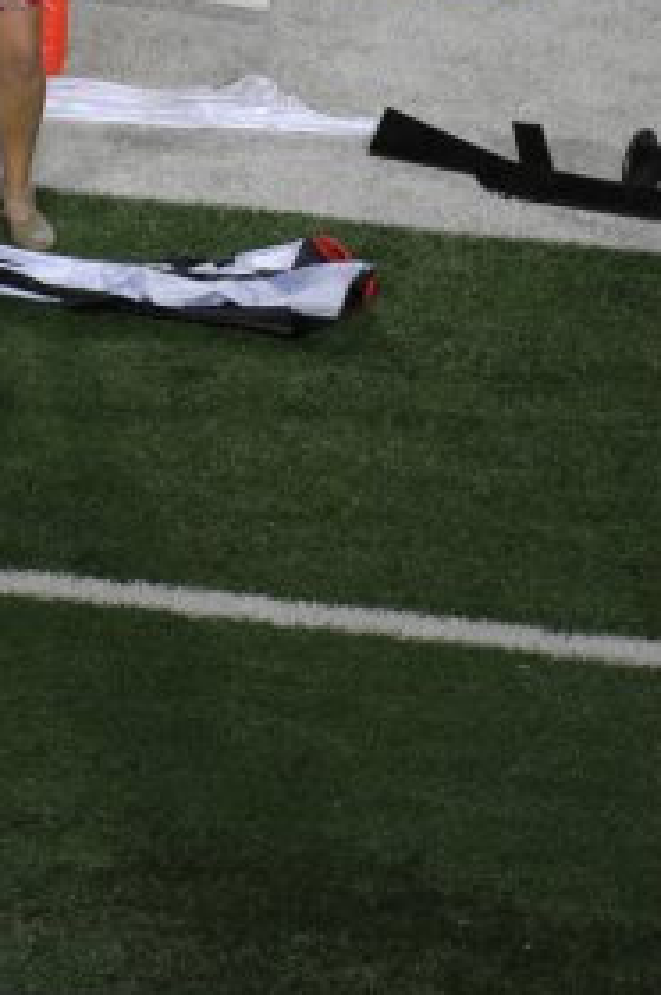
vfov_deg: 3.2
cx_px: -41
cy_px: -4
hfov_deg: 2.1
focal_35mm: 643
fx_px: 17752
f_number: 2.8
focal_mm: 200
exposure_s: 1/60
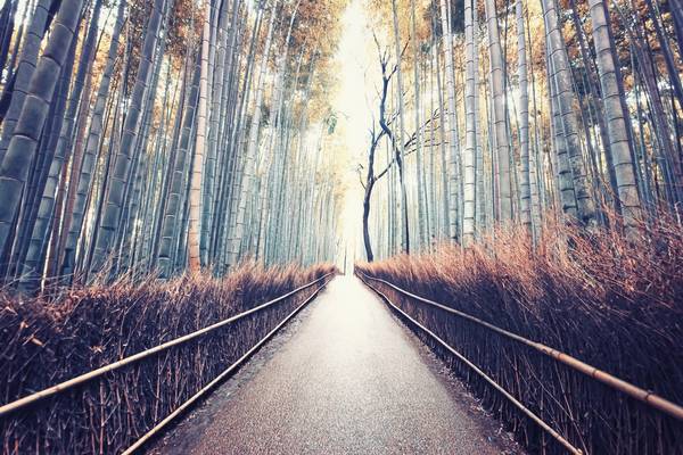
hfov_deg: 112.6
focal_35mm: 12
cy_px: 228
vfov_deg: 90.0
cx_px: 342
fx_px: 228
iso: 250
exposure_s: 1/15
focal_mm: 12
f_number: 4.5
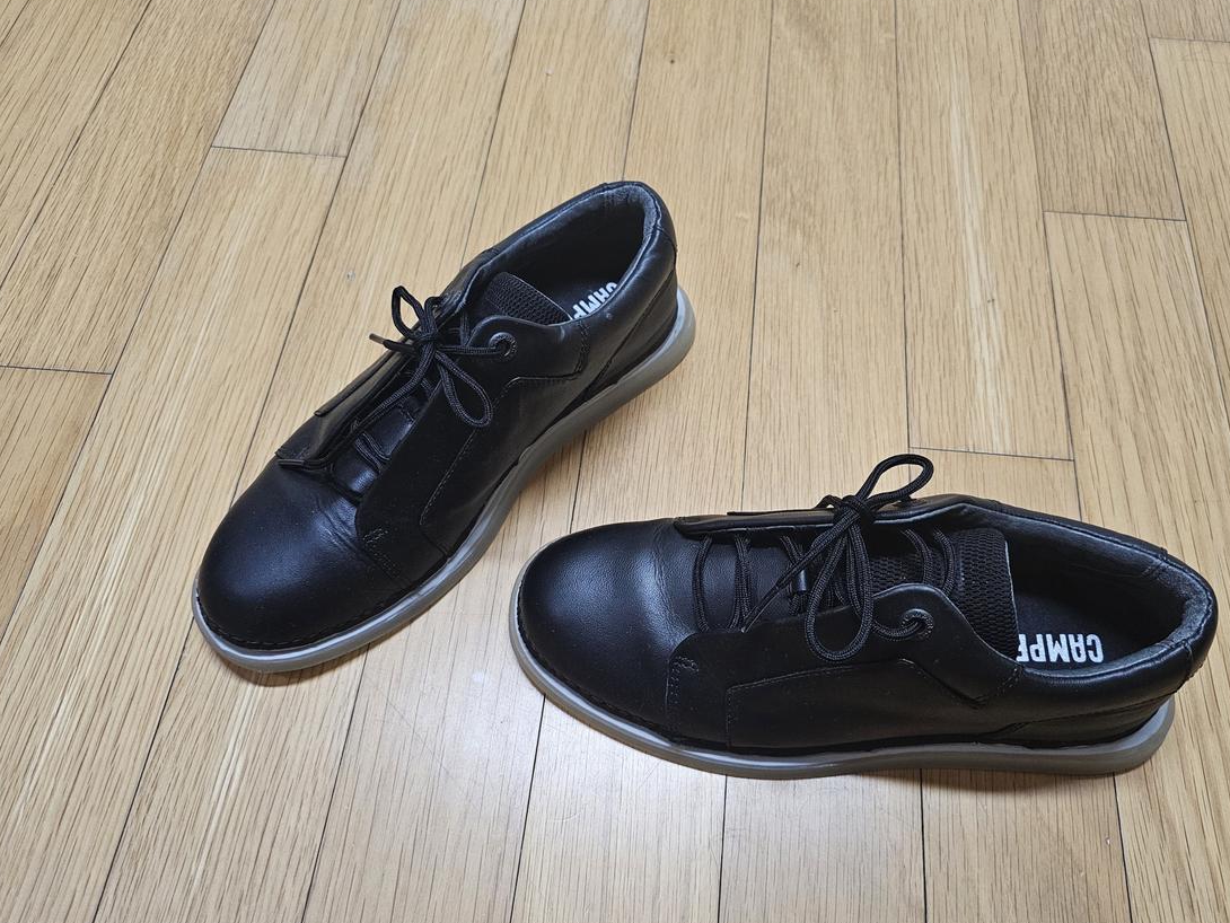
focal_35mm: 27
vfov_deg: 51.3
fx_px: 960
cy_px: 507
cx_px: 680
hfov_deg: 65.1
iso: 500
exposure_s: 1/120
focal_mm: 6.3
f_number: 1.7
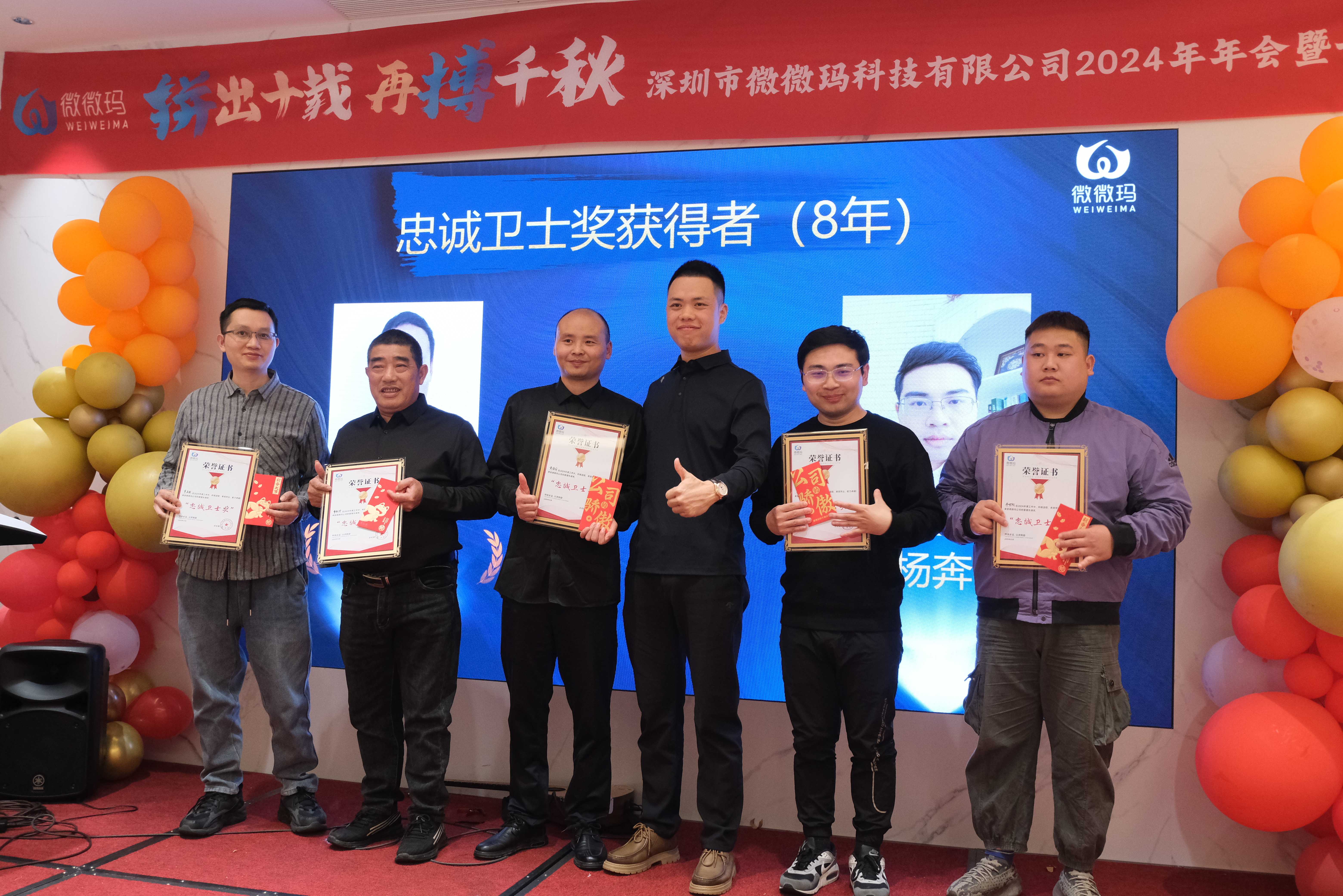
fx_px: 1231
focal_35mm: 33
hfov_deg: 57.2
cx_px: 672
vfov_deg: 40.0
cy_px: 448
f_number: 4.2
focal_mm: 22.1
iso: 2500
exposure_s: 1/100
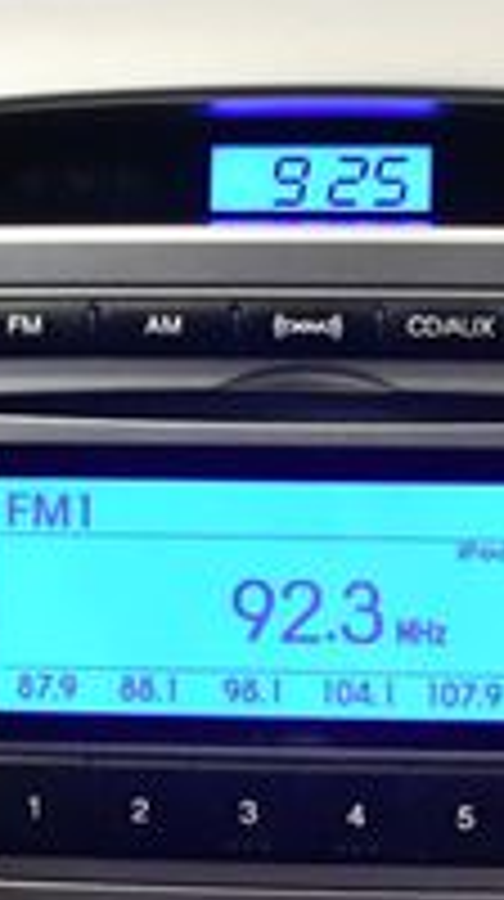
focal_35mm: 121
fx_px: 2885
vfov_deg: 17.4
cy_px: 837
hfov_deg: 10.0
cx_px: 310
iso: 3200
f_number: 3.5
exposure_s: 1/125
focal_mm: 18
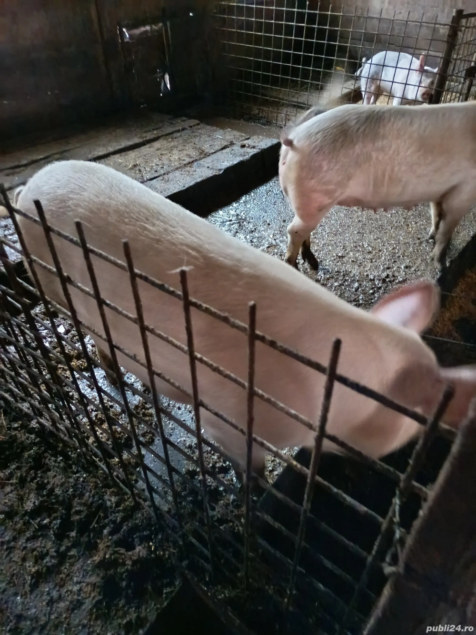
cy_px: 318
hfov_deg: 56.8
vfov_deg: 71.6
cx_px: 238
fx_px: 440
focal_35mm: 24
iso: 7600
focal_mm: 5.24
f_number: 1.7
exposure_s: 1/8.33
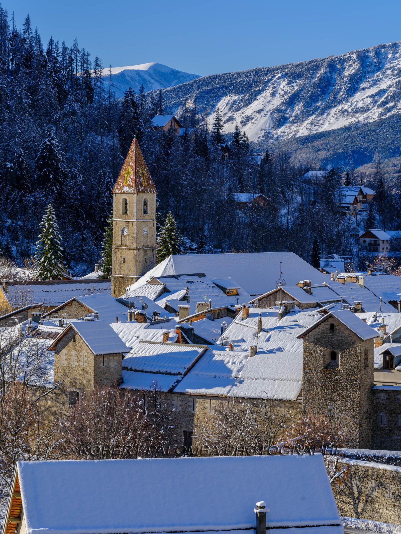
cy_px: 267
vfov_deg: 16.0
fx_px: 1900
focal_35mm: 123
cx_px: 200
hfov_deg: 12.1
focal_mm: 156
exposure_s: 1/125
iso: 320
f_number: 16
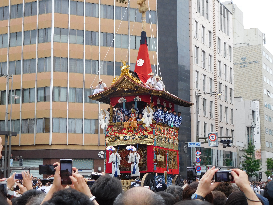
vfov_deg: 22.3
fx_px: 521
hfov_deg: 29.4
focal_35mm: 66
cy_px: 104
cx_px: 131
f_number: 4.4
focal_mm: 11.1
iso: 125
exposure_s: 1/200
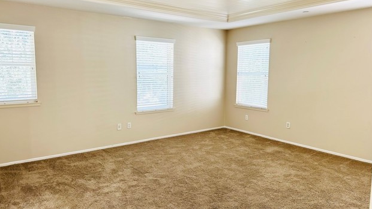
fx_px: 266
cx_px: 182
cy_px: 101
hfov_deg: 69.8
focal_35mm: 27
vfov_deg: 42.9
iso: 125
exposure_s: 1/60
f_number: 1.78
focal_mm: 6.86
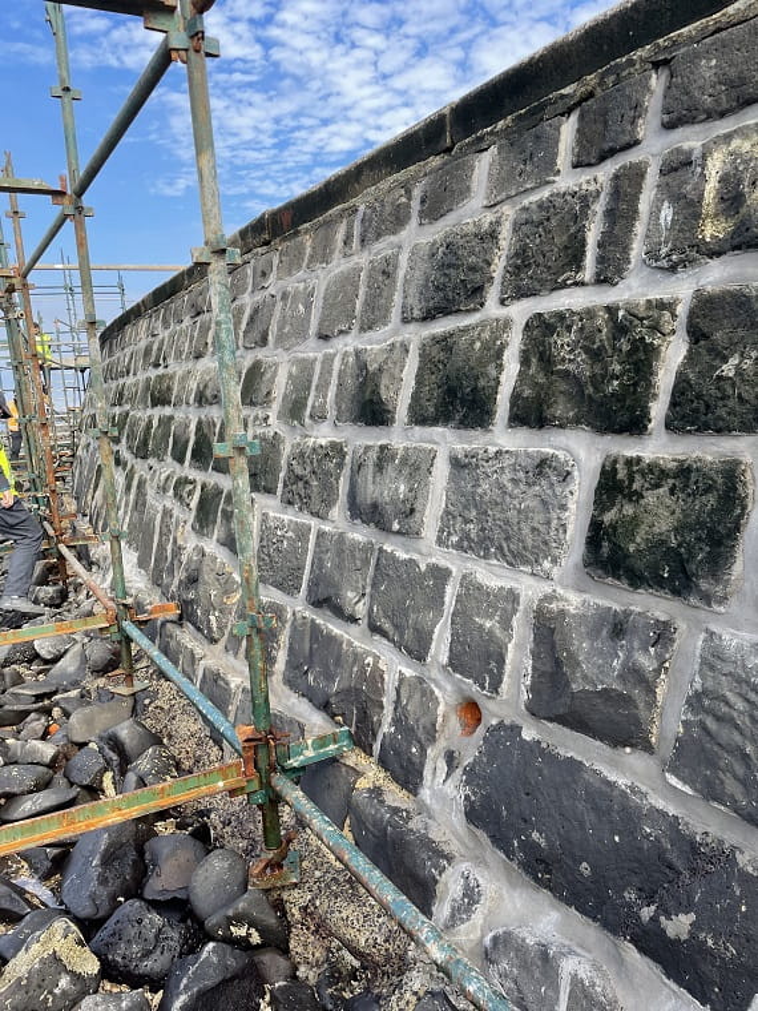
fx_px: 759
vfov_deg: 67.3
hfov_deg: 53.1
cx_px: 379
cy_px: 506
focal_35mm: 26
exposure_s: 1/882
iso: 32
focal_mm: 4.2
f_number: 1.6
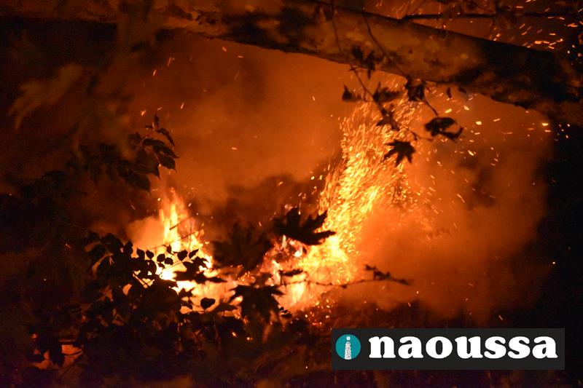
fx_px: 3643
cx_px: 292
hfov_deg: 9.2
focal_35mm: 225
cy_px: 194
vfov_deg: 6.1
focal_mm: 150
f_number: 5
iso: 12800
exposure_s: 1/60
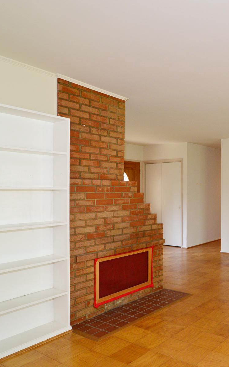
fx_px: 279
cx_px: 258
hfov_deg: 36.8
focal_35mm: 28
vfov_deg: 66.4
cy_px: 189
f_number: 8
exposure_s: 1/80
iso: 1600
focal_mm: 16
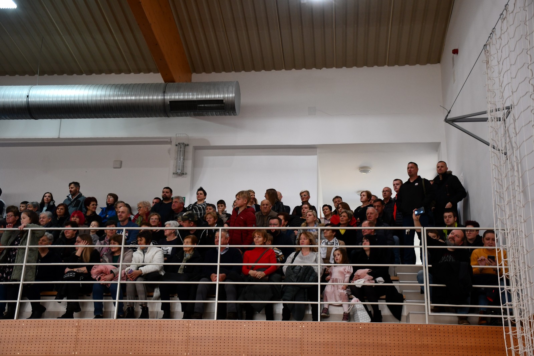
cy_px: 178
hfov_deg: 48.5
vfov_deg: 33.4
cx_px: 267
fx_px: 593
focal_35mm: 40
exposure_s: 1/125
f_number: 4
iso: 800
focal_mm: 27
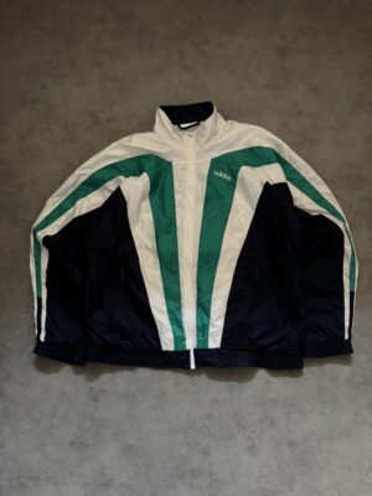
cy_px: 248
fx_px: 344
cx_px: 186
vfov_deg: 71.6
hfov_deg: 56.8
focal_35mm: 24
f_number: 1.78
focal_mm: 6.76
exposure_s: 1/33
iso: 1000
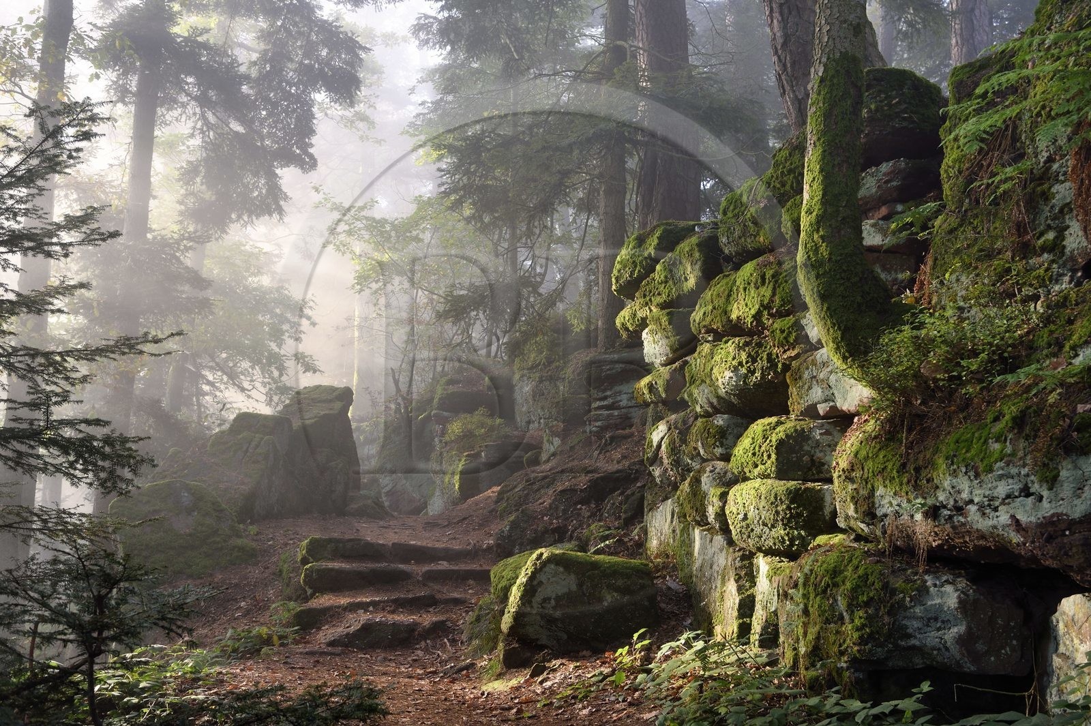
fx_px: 1363
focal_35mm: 45
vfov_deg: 29.8
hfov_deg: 43.6
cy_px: 363
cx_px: 546
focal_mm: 45
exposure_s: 1/50
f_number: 8
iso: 400
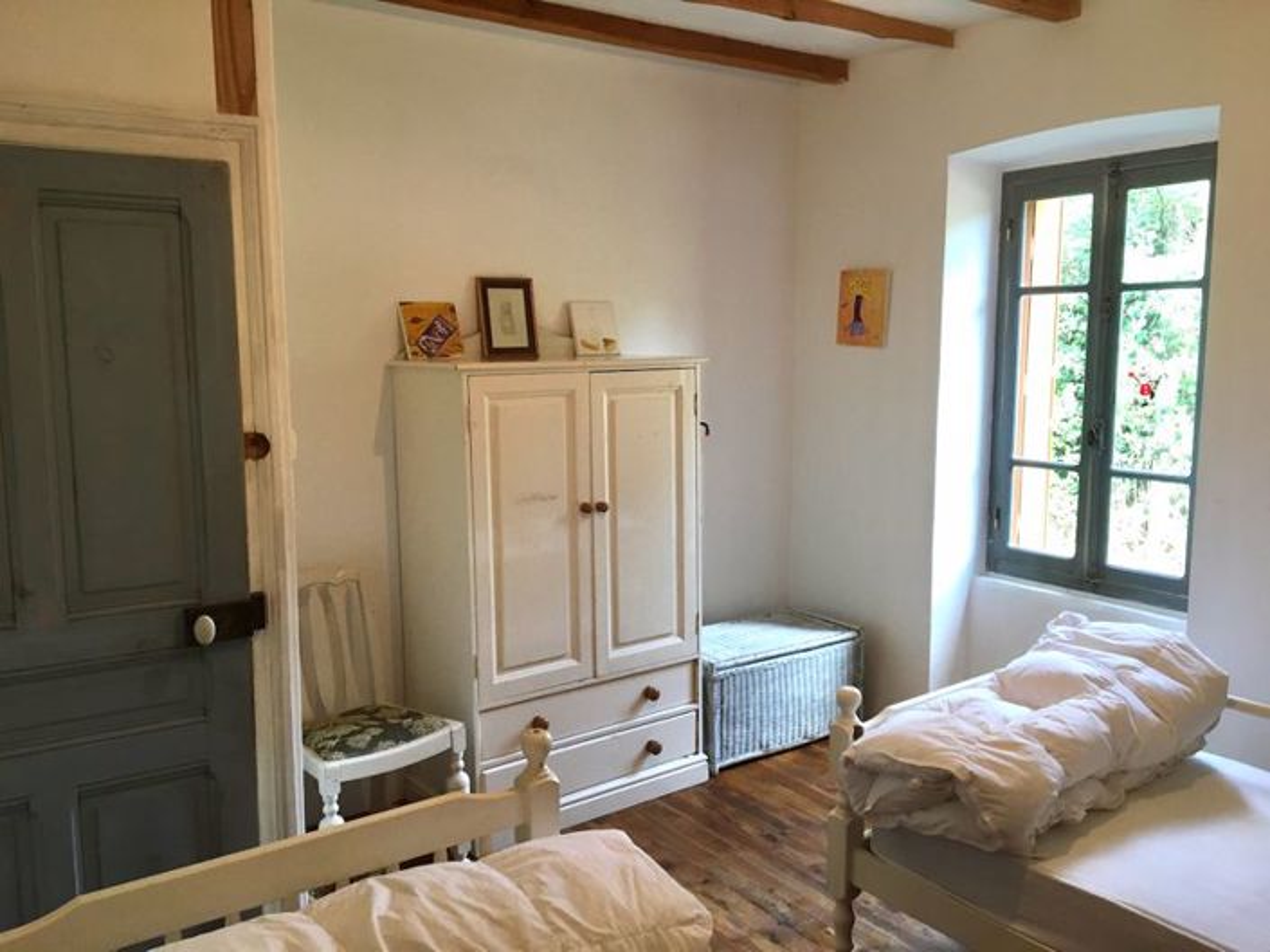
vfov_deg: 48.2
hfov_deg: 61.7
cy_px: 476
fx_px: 1063
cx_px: 635
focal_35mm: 29
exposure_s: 1/33
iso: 64
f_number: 2.2
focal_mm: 4.15
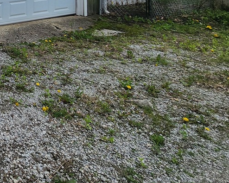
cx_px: -97
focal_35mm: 37
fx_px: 251
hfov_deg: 31.2
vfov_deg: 31.0
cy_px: -57
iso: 50
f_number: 2.2
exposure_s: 1/2679
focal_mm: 2.2
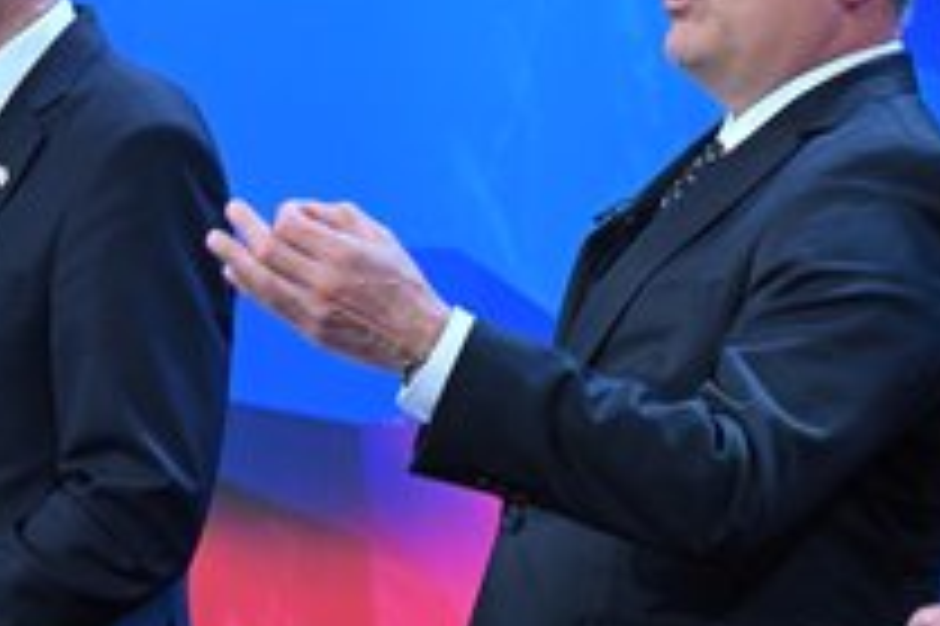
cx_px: 589
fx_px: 10619
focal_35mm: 407
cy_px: 277
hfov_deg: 5.1
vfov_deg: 3.4
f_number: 5.6
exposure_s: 1/160
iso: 4000
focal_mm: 170
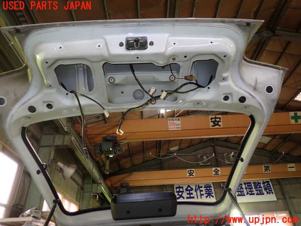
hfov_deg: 69.4
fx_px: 217
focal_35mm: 25
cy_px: 113
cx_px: 150
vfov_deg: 54.9
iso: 200
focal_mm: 4.5
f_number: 2
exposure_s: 1/30
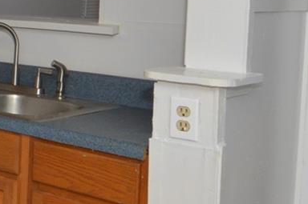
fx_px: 641
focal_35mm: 75
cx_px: -254
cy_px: 42
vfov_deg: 18.0
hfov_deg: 19.6
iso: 400
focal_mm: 12
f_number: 8
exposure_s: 1/60
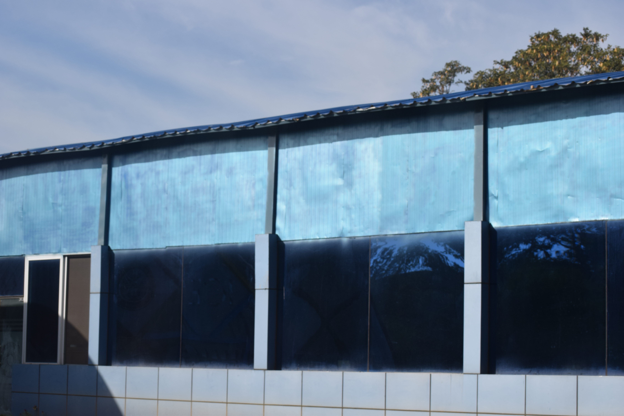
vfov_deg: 16.6
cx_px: 312
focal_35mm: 82
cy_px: 208
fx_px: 1430
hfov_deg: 24.6
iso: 200
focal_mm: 55
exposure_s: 1/500
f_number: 11
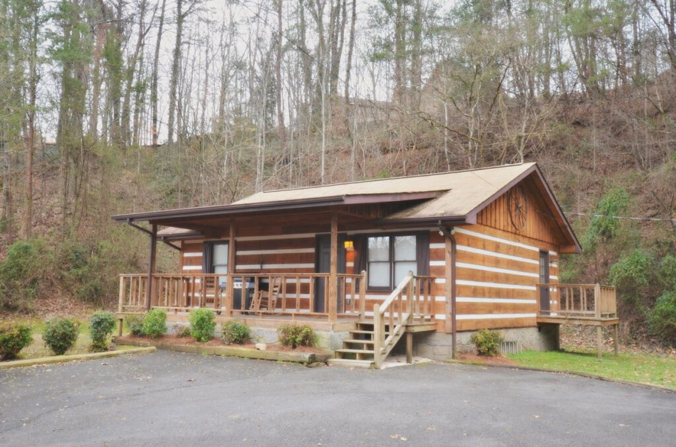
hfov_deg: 57.3
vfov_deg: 39.8
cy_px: 224
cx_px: 338
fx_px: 618
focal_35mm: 33
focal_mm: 22
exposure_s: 1/60
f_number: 4.5
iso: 280
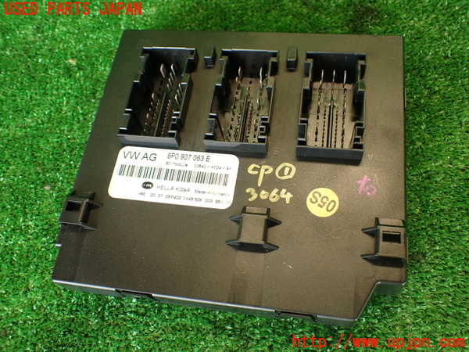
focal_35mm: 32
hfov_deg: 56.8
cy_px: 176
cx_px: 234
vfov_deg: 44.2
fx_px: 434
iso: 200
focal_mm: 5.79
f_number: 2.4
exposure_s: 1/50
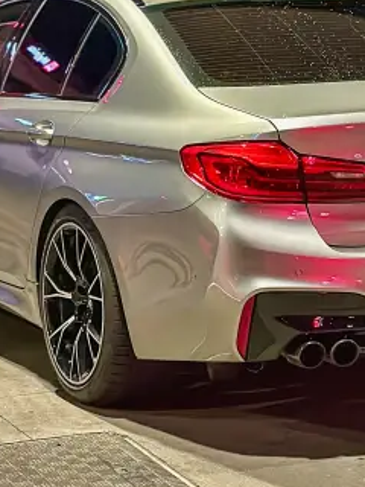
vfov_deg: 15.3
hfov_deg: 11.6
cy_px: 126
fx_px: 1800
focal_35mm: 128
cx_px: 233
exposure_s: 1/35
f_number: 1.8
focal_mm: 6.86
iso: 640
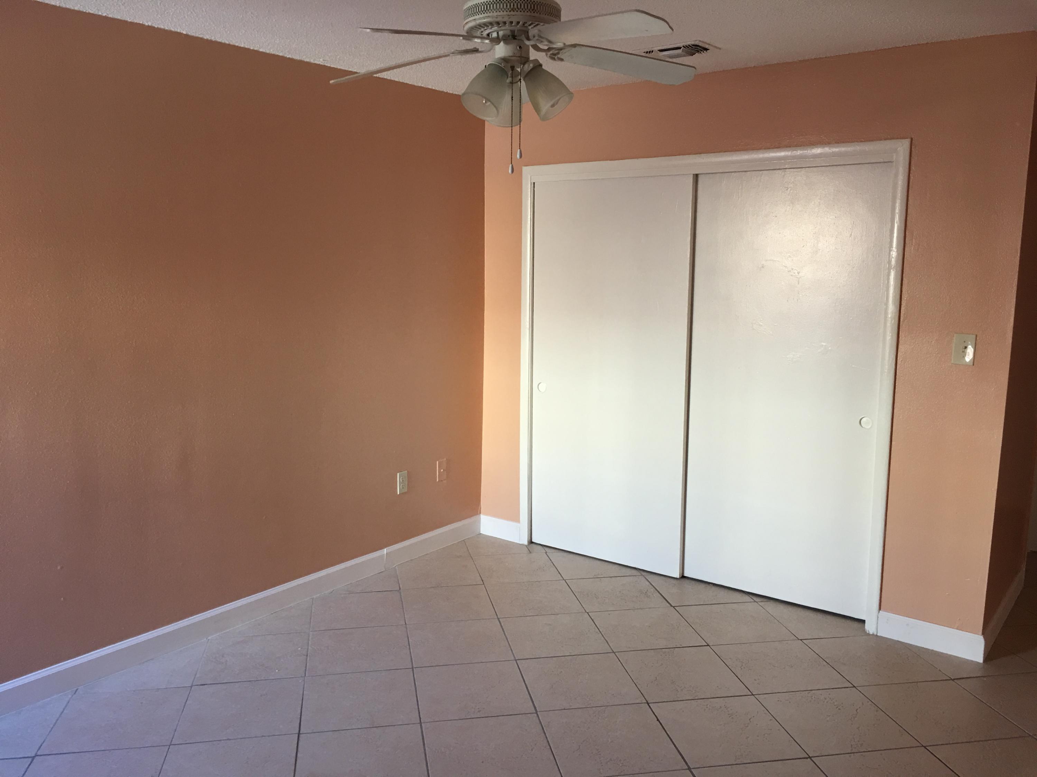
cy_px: 388
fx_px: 869
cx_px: 518
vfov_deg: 48.2
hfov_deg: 61.7
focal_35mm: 29
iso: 25
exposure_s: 1/15
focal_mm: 4.15
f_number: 2.2
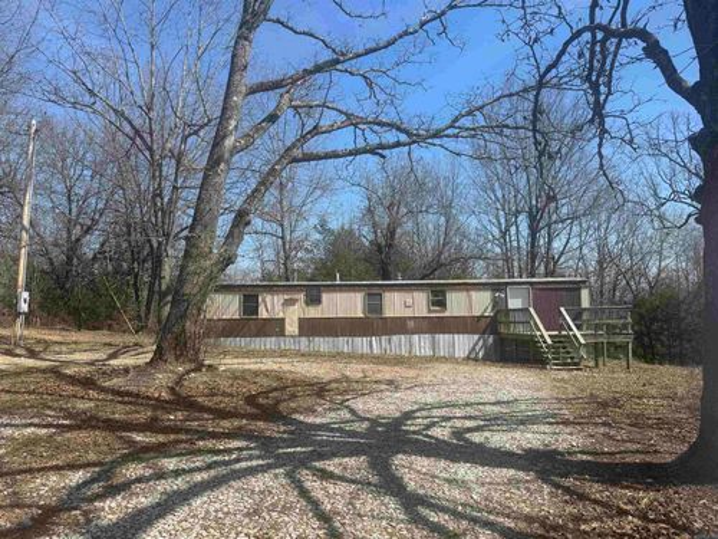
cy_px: 270
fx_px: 498
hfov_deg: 71.6
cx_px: 359
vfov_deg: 56.8
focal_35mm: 24
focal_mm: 6.76
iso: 80
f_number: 1.78
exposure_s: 1/3802
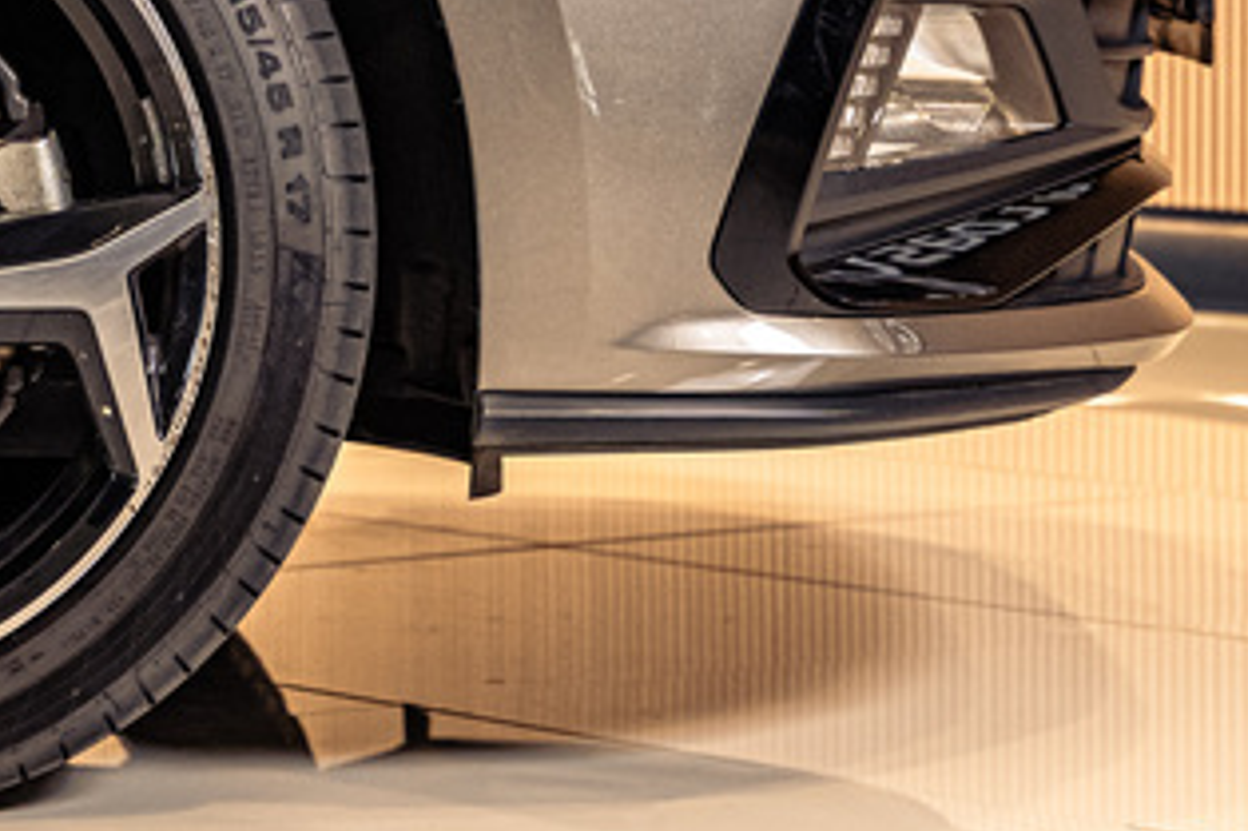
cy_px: -56
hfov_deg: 10.1
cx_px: 58
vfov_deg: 6.8
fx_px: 6999
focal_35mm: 202
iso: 1600
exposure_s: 1/200
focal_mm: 62
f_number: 5
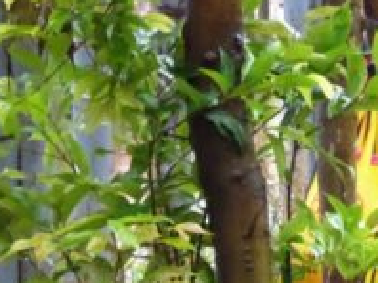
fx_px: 9870
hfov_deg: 2.2
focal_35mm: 905
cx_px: 426
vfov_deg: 1.6
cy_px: 163
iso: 1600
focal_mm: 57.7
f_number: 5.9
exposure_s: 1/30
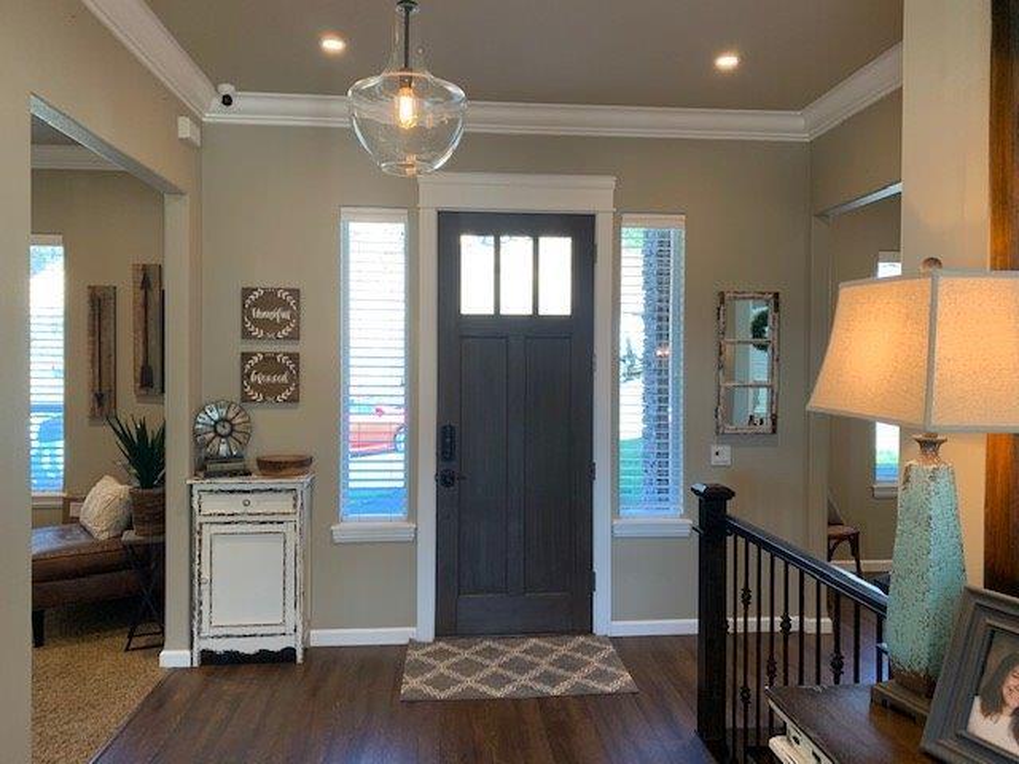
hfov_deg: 67.3
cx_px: 510
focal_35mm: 26
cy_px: 382
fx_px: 765
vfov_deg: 53.1
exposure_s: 1/60
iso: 100
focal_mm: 4.25
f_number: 1.8
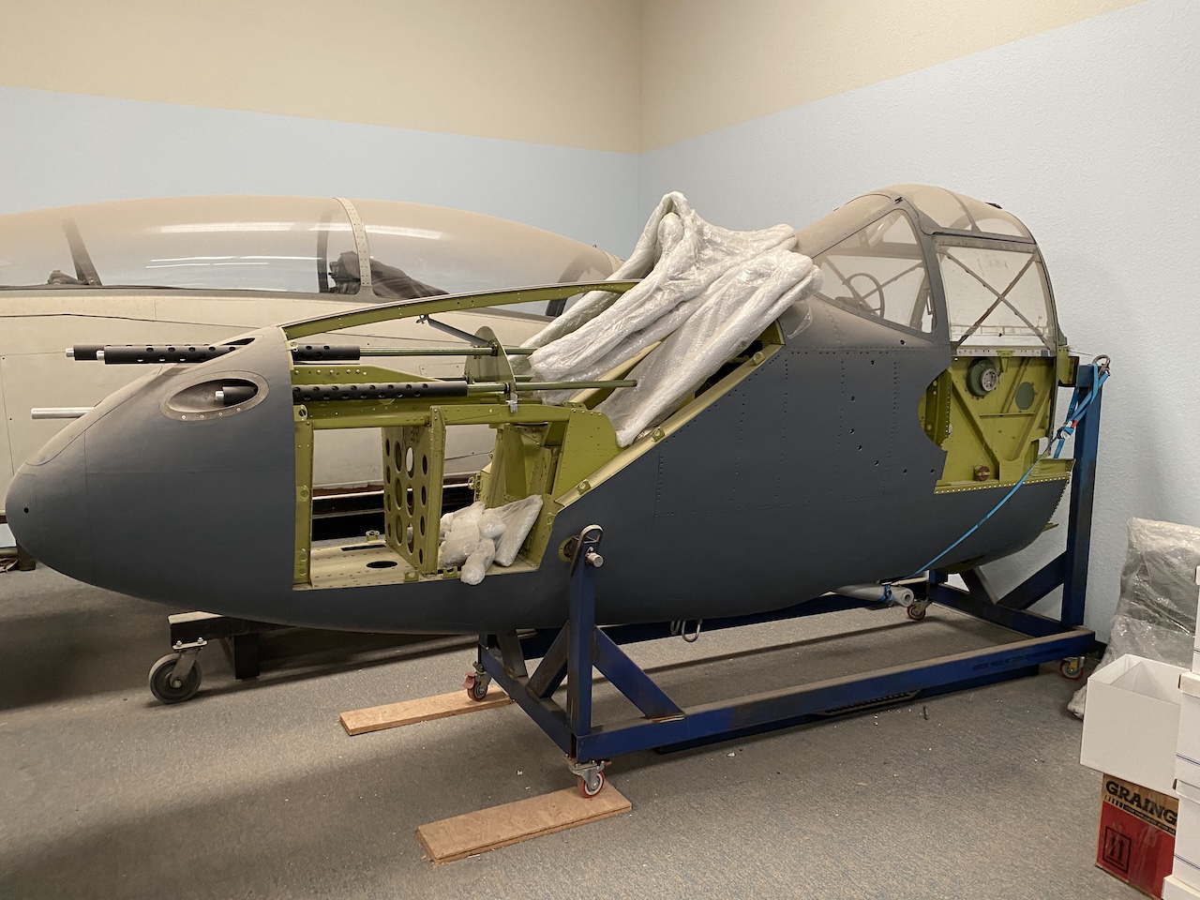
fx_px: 901
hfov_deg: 67.3
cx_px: 600
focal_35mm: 26
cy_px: 450
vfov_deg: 53.1
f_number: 1.8
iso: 320
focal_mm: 4.25
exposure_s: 1/60
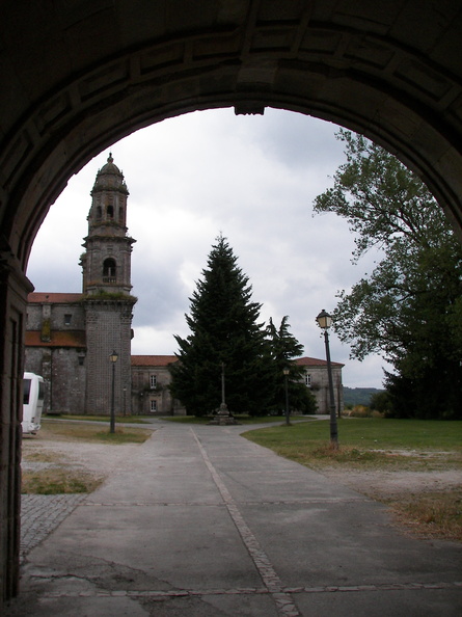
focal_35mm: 36
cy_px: 308
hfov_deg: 39.6
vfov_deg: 51.4
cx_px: 231
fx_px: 641
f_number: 4
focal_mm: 6
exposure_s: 1/1000
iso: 100
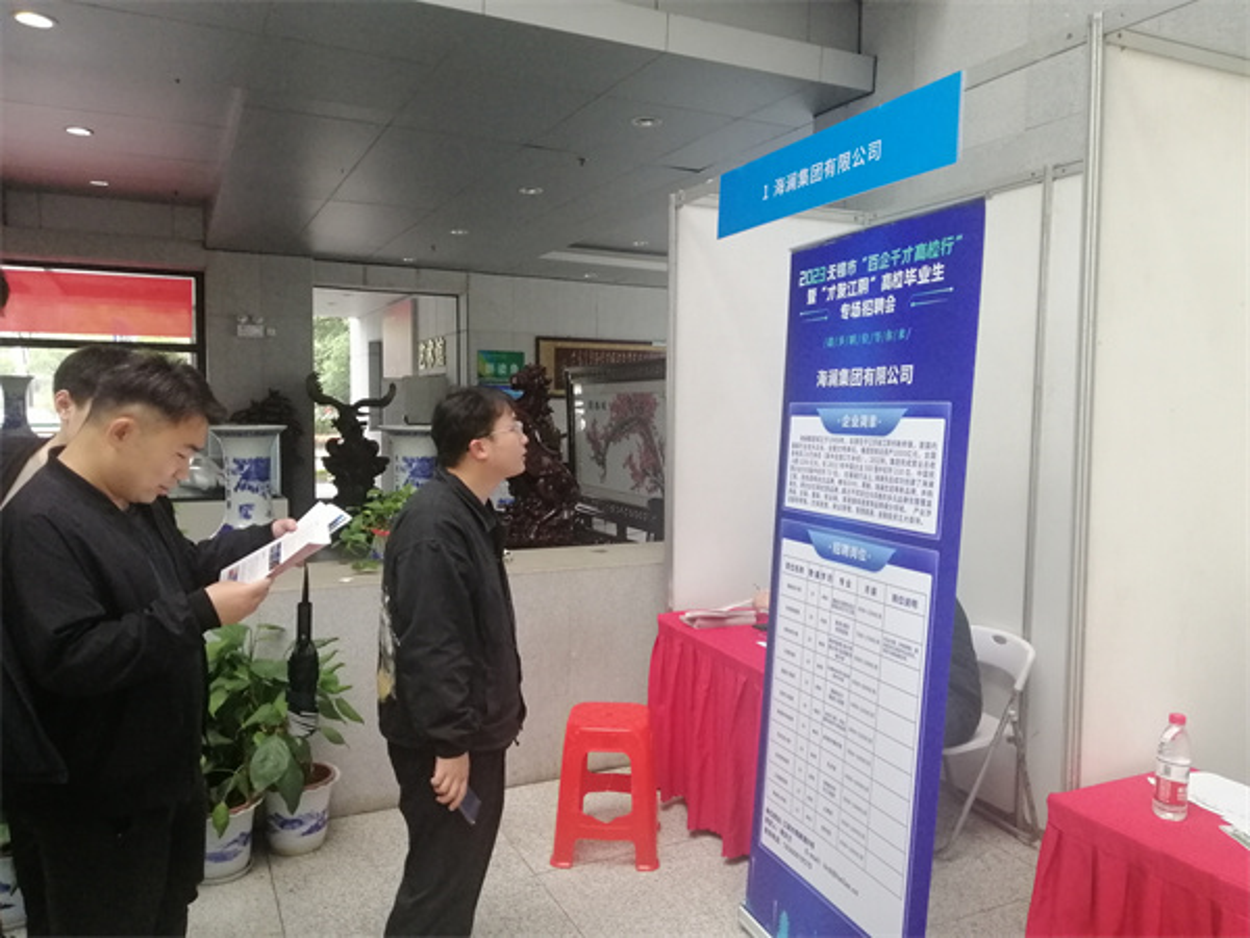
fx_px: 939
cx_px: 625
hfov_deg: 67.3
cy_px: 469
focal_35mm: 26
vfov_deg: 53.1
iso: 400
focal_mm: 3.81
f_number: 2.2
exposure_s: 1/100
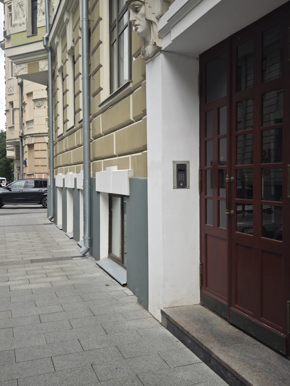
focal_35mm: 36
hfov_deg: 39.6
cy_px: 194
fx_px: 402
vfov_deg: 51.4
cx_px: 143
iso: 50
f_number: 2
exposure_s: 1/411
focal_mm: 8.72
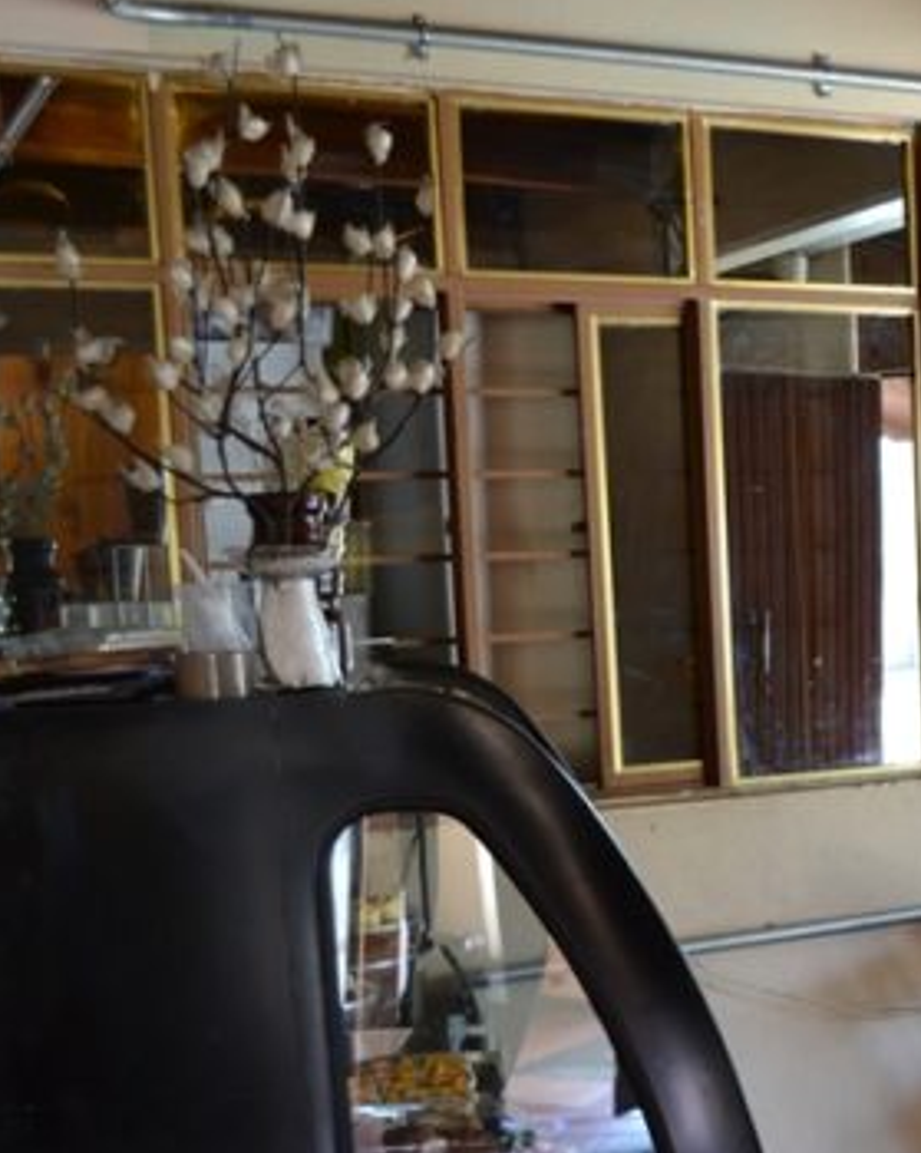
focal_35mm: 62
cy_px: 839
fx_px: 2113
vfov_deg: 30.1
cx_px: 1205
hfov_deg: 22.0
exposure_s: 1/50
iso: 400
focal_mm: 20
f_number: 3.8
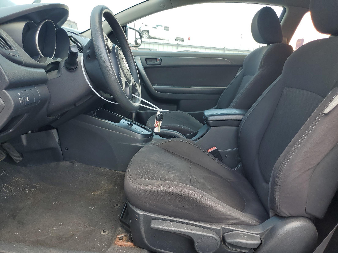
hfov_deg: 67.3
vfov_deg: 53.1
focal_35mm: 26
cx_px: 169
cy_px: 126
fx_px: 254
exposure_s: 1/312
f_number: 1.5
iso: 50
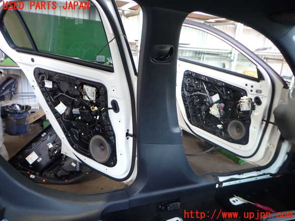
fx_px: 213
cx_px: 148
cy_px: 110
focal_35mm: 25
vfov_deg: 54.9
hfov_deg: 69.4
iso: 200
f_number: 2
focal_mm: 4.5
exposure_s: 1/40
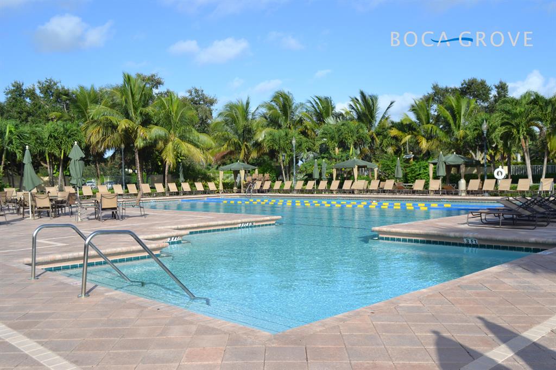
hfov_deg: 53.1
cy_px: 185
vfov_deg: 36.8
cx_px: 278
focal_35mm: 36
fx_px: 556
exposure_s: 1/250
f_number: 8
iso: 100
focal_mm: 24
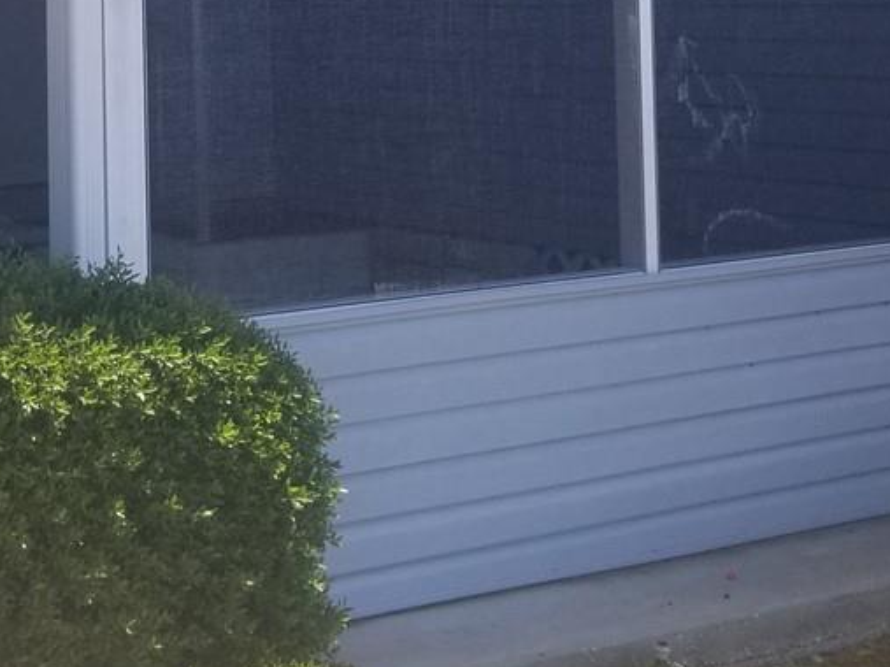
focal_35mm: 82
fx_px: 2108
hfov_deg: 23.7
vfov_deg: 17.5
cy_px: -26
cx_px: 281
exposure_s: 1/1360
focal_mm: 4.25
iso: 50
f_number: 1.7
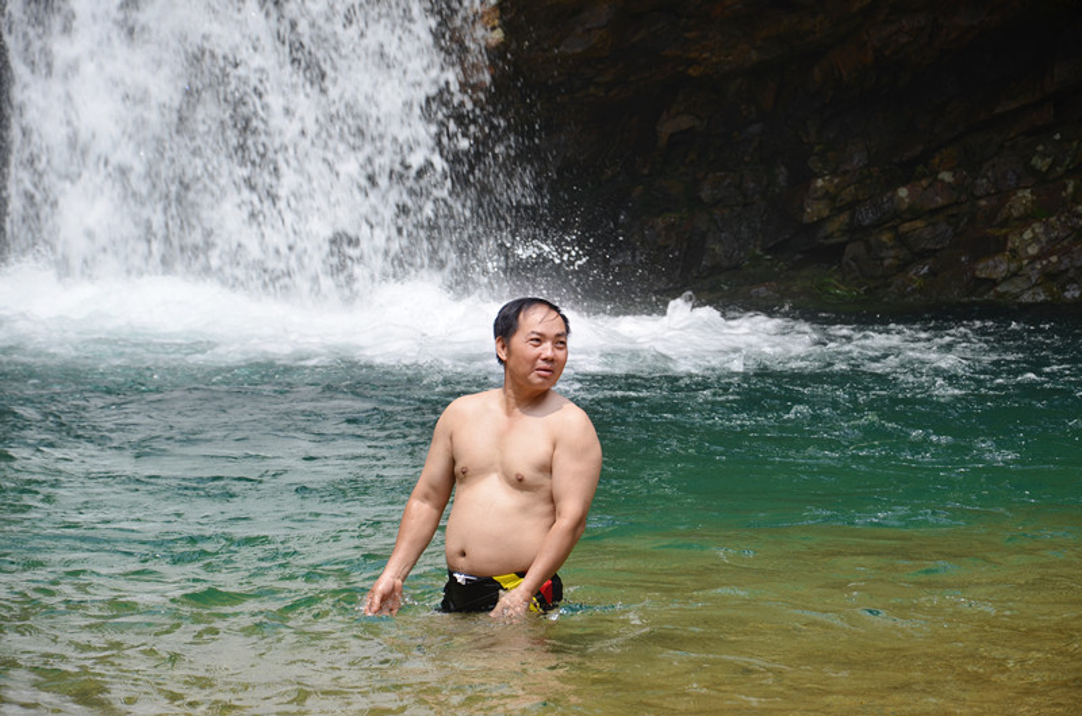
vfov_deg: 8.7
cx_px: 541
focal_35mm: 158
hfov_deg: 13.1
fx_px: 4722
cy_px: 358
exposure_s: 1/320
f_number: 5.6
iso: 100
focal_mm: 105
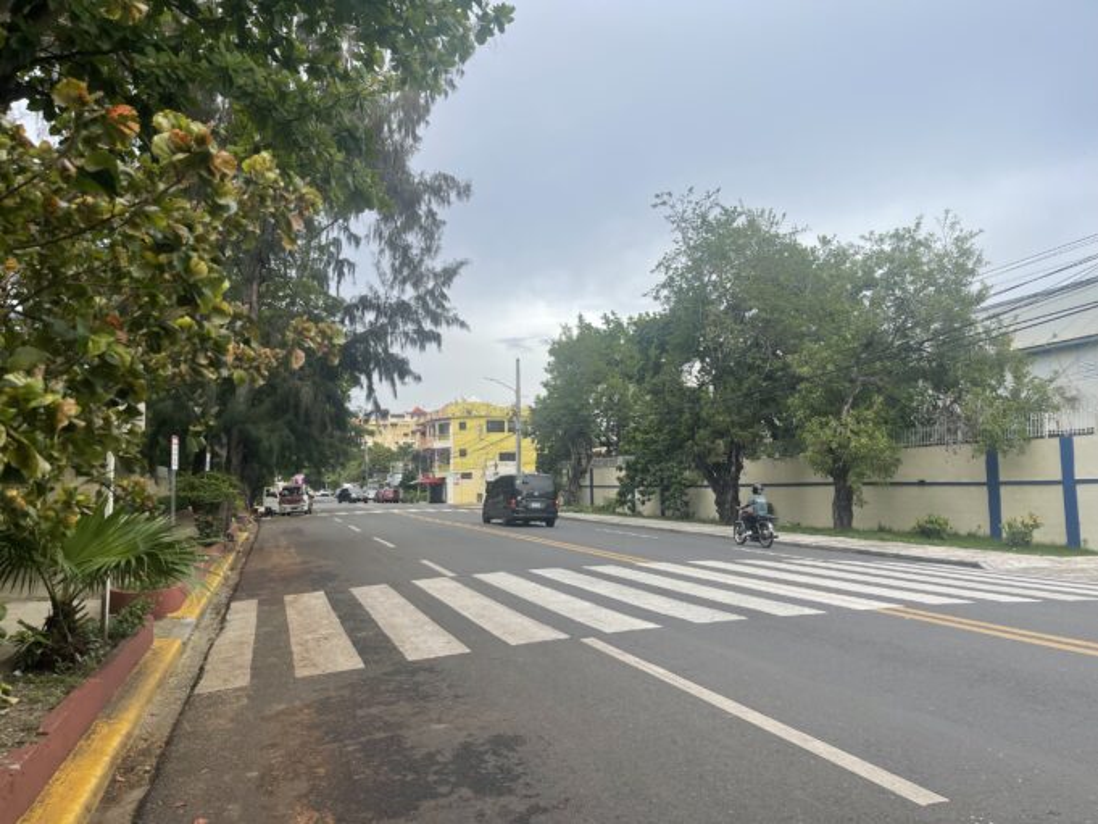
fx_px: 793
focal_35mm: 25
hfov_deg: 69.4
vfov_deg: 54.9
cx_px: 549
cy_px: 412
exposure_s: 1/1109
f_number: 1.6
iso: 32
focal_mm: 5.1
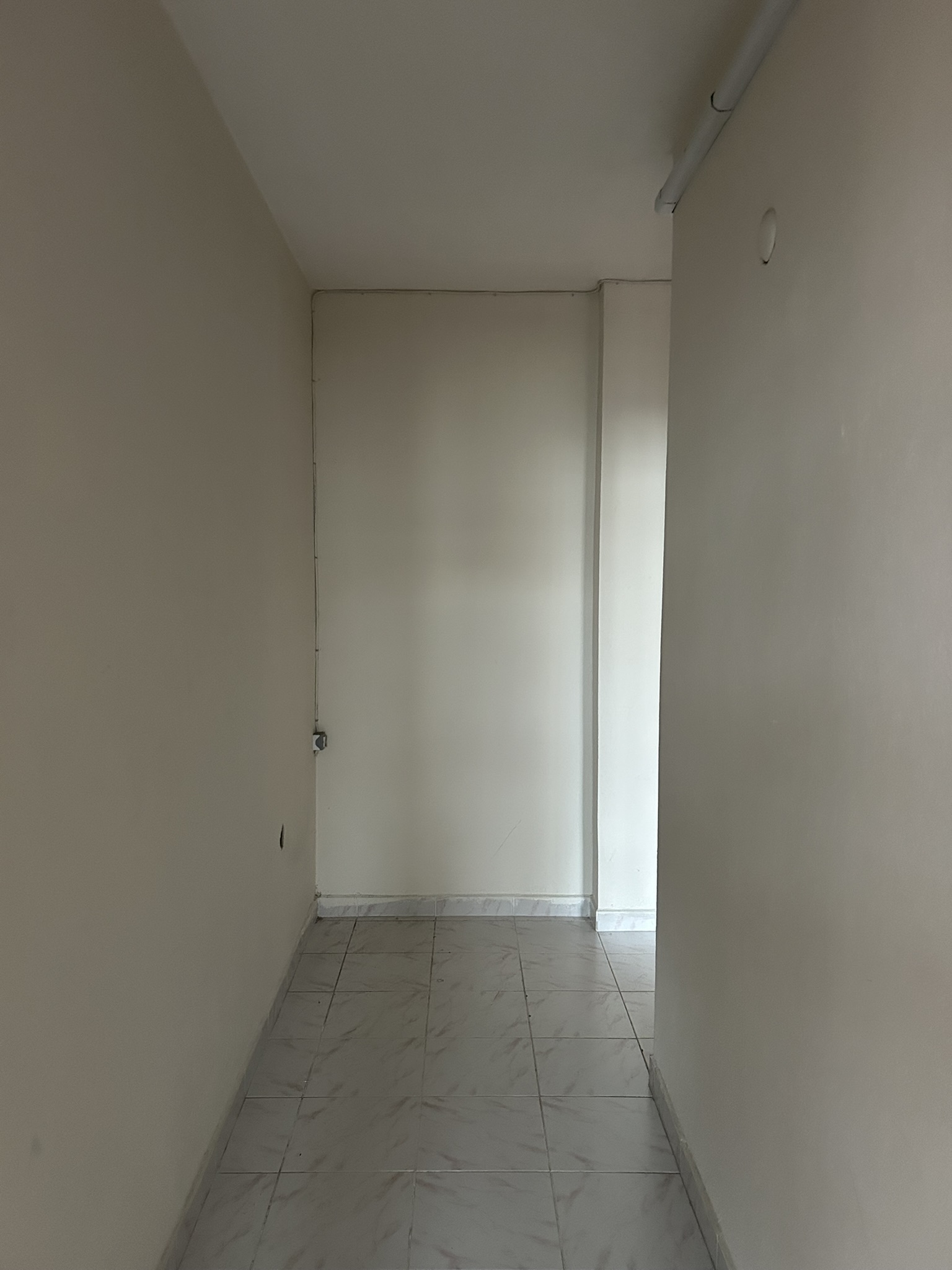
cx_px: 476
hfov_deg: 53.1
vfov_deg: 67.3
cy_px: 635
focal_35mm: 26
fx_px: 953
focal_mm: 5.7
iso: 500
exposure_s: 1/43
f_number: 1.5
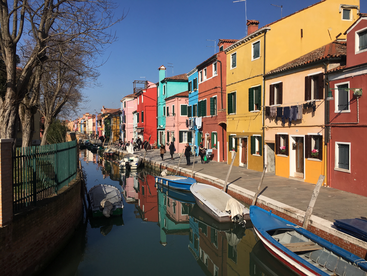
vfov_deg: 48.2
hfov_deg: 61.7
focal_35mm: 29
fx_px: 307
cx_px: 184
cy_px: 138
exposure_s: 1/3077
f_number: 2.2
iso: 25
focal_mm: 4.15
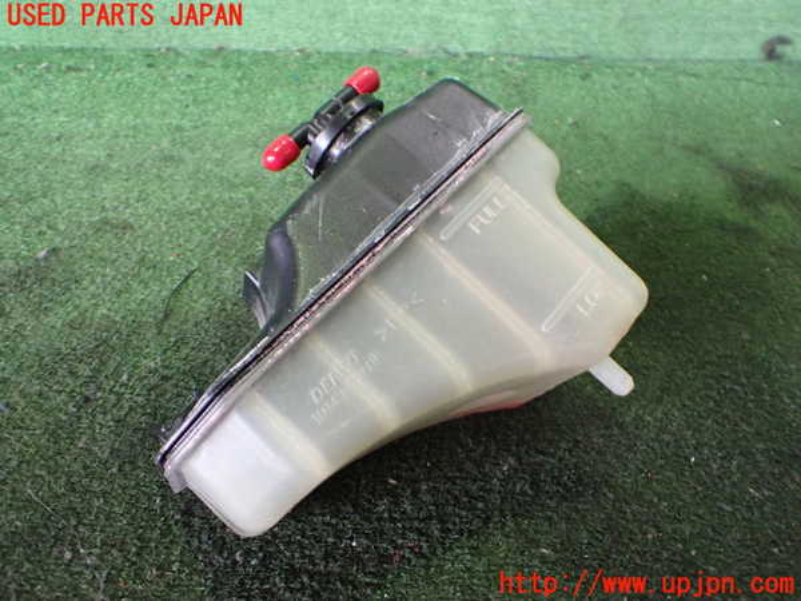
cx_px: 400
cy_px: 300
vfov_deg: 46.8
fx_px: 694
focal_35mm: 30
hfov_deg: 60.0
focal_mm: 5.4
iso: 800
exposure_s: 1/100
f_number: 2.3
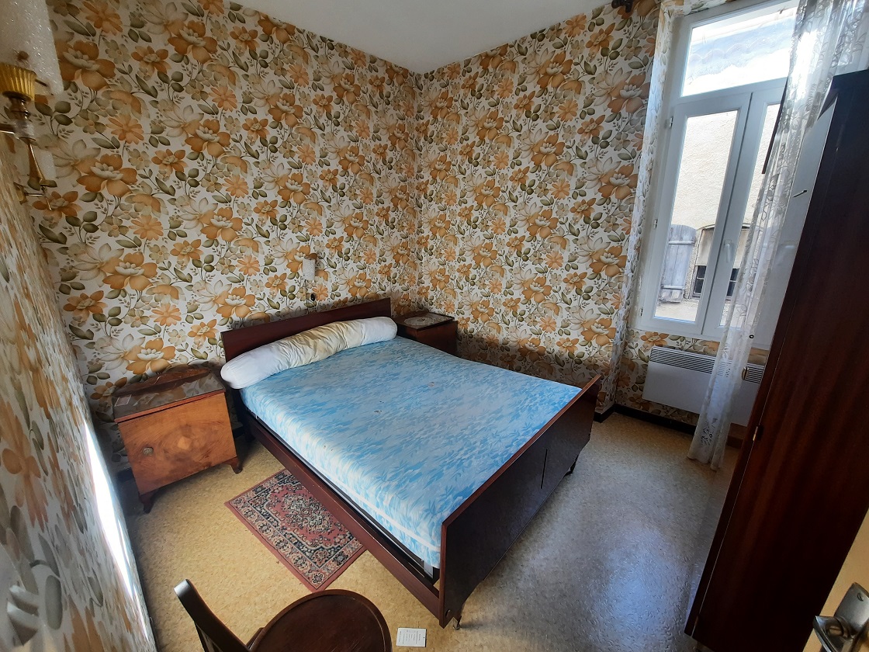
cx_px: 434
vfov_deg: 89.9
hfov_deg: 106.2
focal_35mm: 13
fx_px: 326
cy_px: 326
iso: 64
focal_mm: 1.74
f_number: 2.2
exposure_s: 1/50
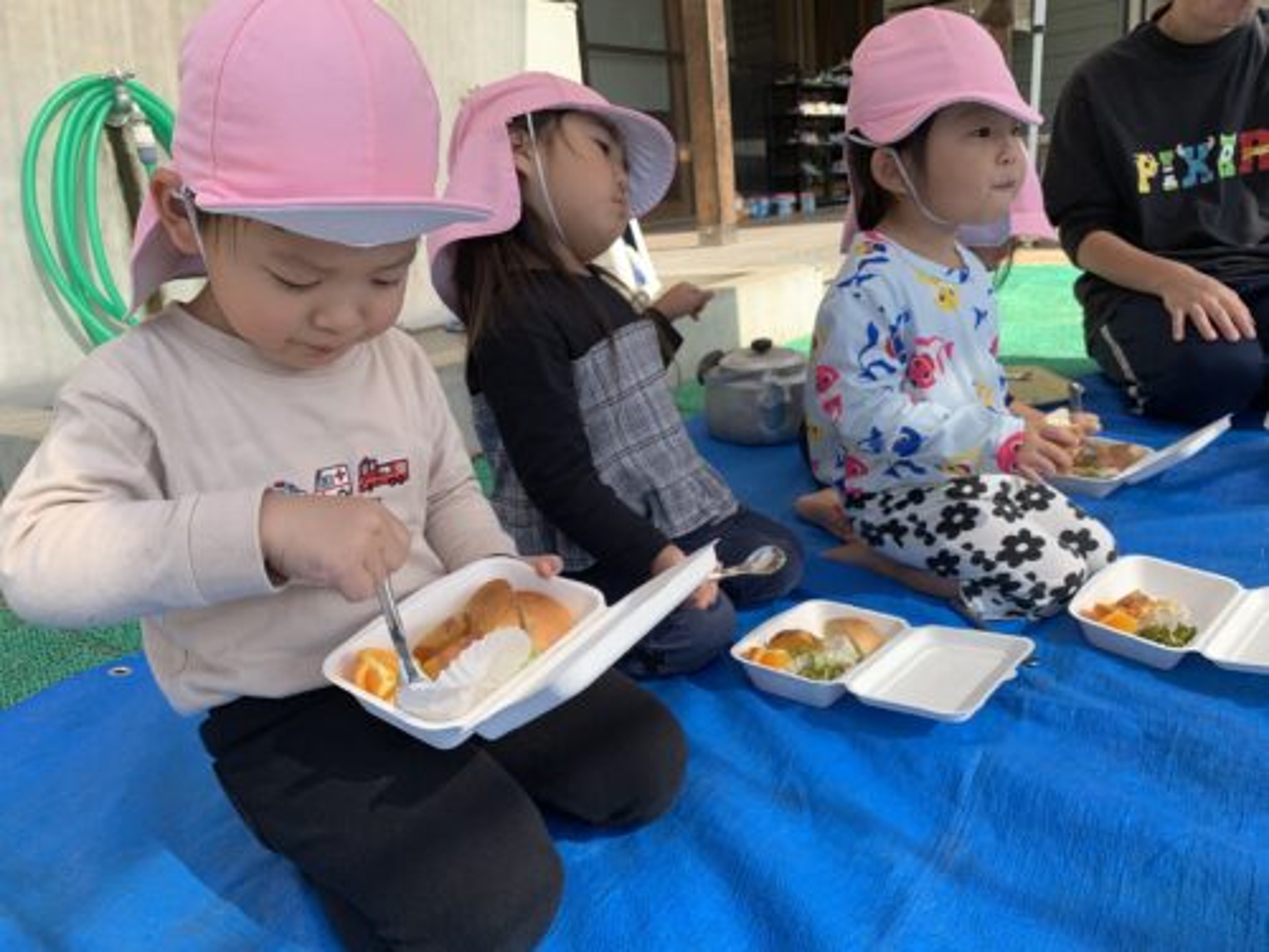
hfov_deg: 67.3
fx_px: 953
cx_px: 634
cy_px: 476
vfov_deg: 53.1
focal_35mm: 26
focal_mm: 4.25
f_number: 1.8
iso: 25
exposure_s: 1/789
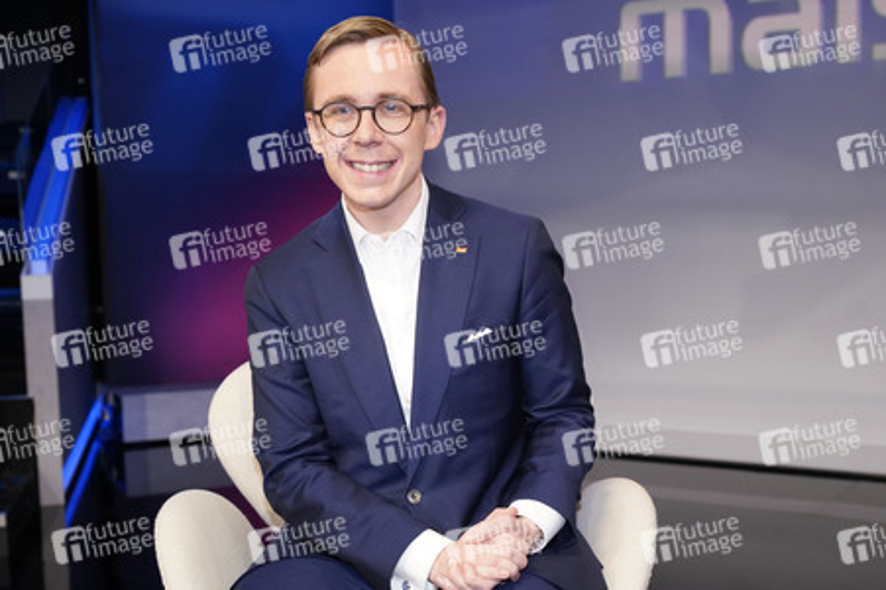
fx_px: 959
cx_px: 443
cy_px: 295
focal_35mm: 39
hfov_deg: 49.6
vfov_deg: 34.2
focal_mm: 39
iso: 2000
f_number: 5
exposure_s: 1/125
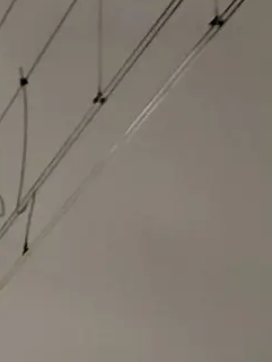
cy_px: 400
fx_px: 1958
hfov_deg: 7.7
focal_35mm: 187
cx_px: -242
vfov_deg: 10.4
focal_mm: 4.69
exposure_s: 1/6
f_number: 1.8
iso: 1600
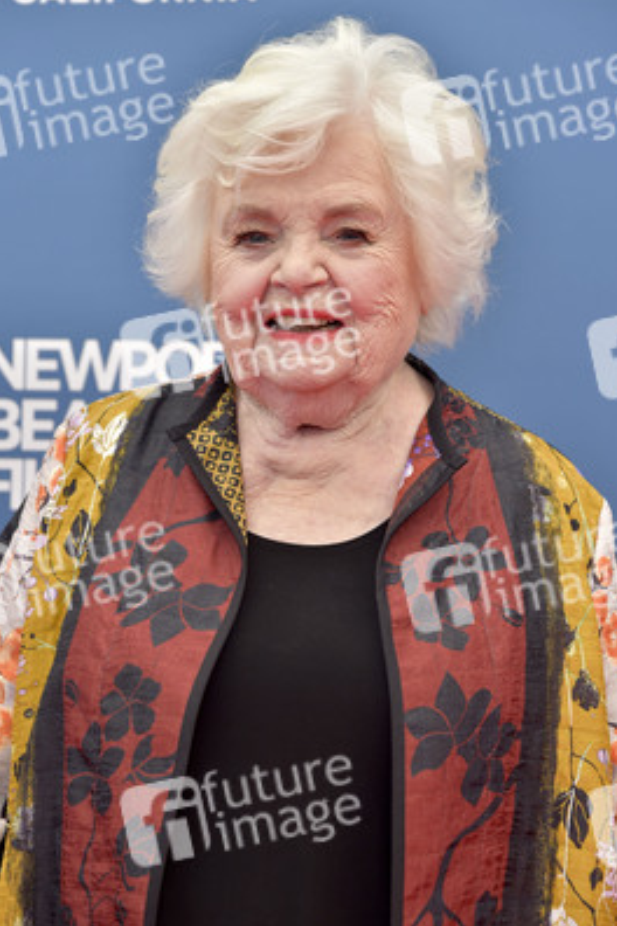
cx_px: 310
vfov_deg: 19.3
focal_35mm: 106
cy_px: 461
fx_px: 2725
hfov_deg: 12.9
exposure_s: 1/250
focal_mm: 105
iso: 250
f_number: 6.3
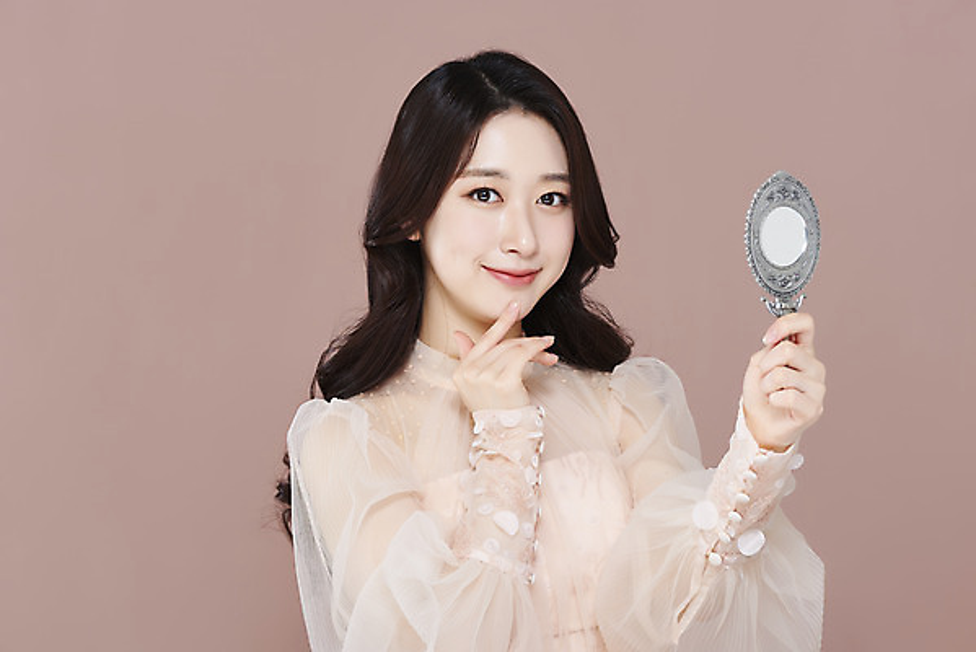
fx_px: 2848
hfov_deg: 19.4
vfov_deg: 13.1
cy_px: 326
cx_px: 488
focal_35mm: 105
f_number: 11
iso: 64
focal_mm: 105
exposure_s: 1/125
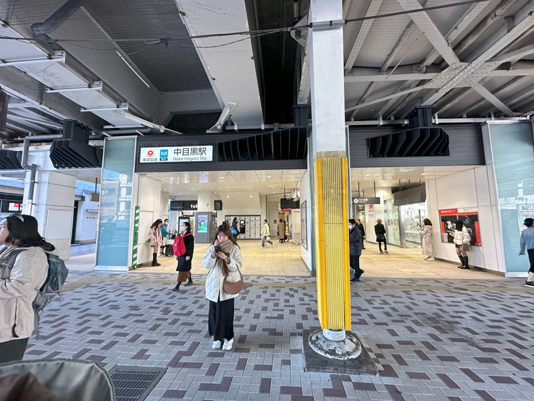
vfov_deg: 85.7
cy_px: 200
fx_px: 216
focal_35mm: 14
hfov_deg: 102.1
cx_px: 267
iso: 200
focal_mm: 2.22
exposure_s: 1/100
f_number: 2.2
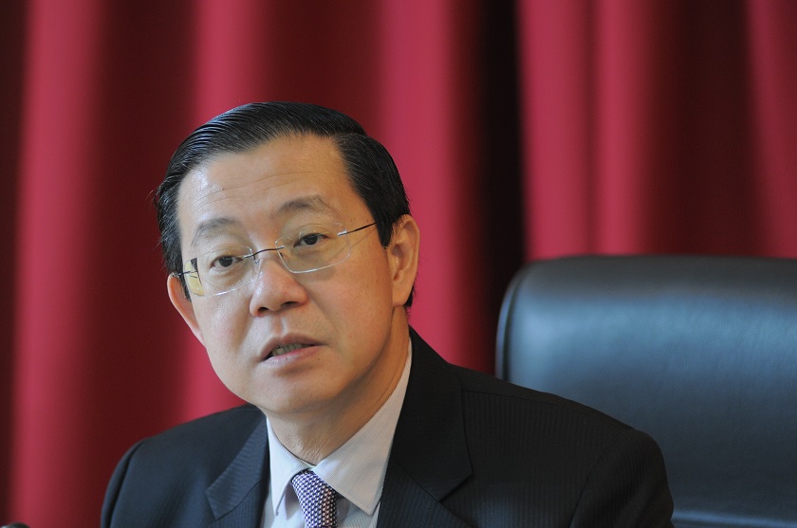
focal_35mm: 218
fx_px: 4807
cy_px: 264
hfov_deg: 9.5
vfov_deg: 6.3
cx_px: 398
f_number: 2.8
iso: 640
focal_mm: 145
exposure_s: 1/100
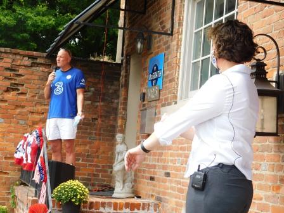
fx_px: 541
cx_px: 142
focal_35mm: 66
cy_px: 106
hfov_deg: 29.4
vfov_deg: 22.3
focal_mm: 11.7
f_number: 4.2
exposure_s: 1/250
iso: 125
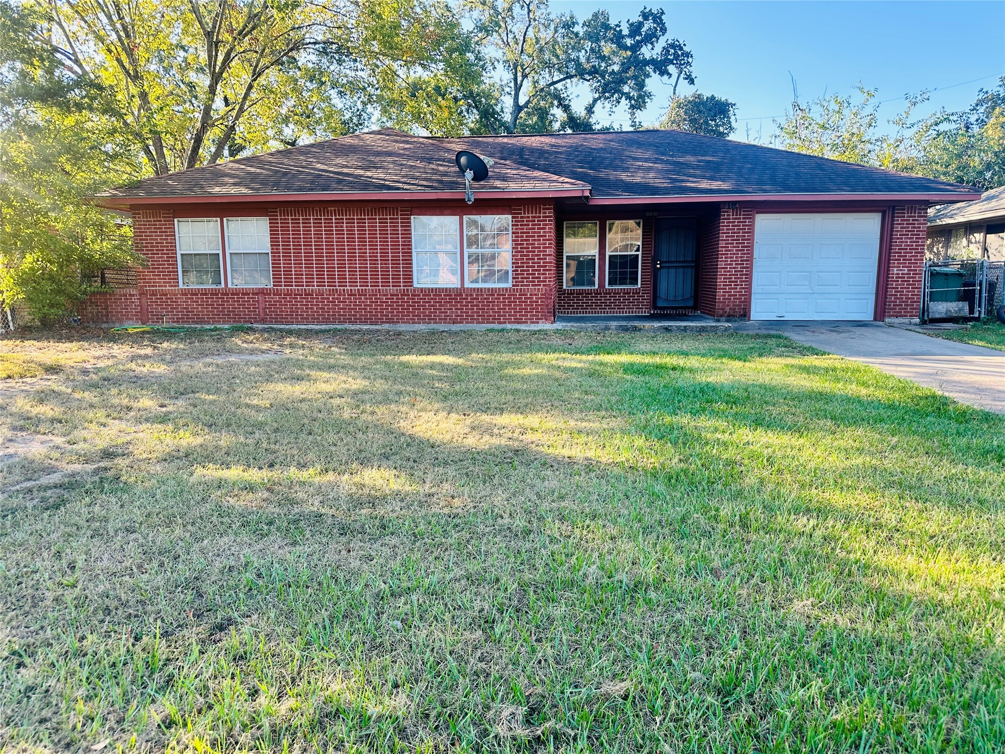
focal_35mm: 24
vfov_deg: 56.8
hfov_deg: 71.6
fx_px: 697
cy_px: 377
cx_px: 502
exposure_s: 1/471
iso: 80
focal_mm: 6.86
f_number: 1.78
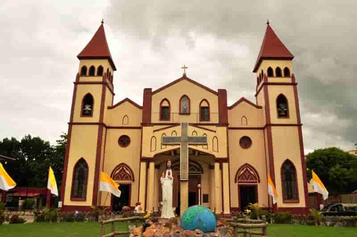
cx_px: 178
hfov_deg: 67.5
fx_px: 267
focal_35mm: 27
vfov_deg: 47.8
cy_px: 118
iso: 360
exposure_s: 1/125
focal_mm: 18
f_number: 22
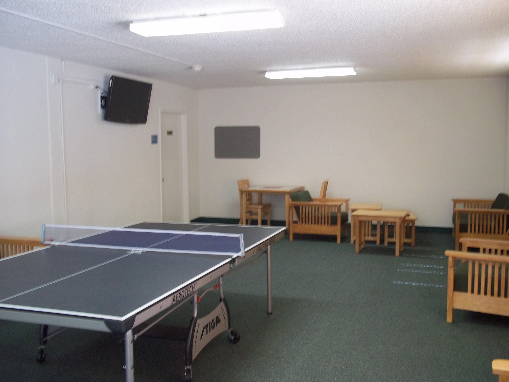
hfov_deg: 51.4
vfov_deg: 39.7
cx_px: 254
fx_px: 529
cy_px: 191
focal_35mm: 36
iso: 160
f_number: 3.1
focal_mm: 6.5
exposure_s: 1/20
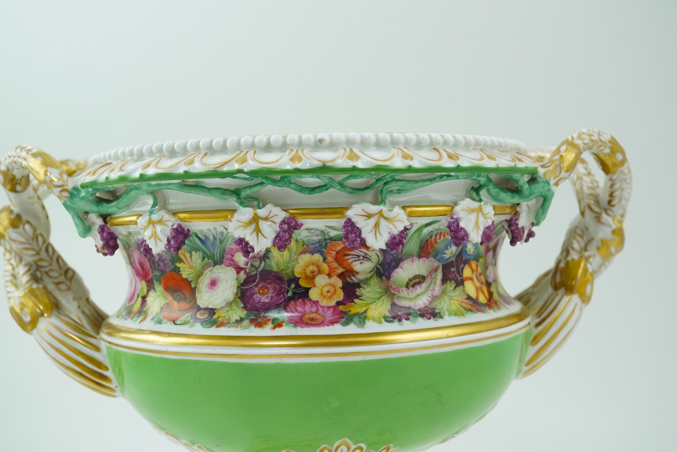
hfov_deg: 43.6
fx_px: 846
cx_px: 338
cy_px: 226
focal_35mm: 45
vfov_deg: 29.9
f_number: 10
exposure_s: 1/50
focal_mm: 30
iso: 500
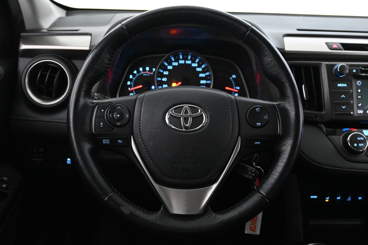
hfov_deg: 55.1
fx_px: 353
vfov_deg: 38.4
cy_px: 122
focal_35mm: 34
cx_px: 184
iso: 5600
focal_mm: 23
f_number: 4.2
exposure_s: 1/40
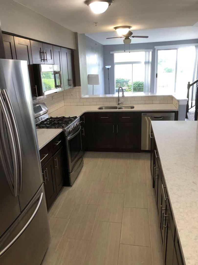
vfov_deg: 63.4
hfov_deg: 49.7
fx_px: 214
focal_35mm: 28
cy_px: 132
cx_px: 99
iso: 40
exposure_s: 1/24
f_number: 1.8
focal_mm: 3.99
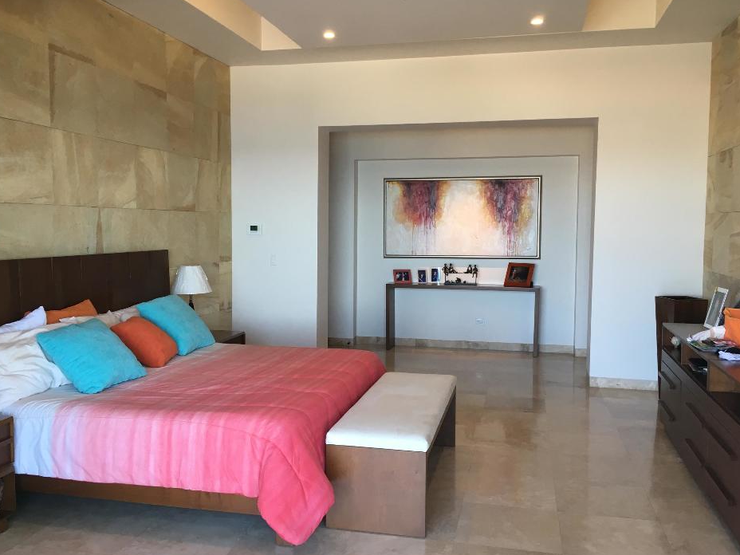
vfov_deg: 44.2
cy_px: 273
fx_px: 684
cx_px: 361
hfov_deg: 56.8
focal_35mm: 32
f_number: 2.2
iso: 25
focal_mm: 4.15
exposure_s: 1/40
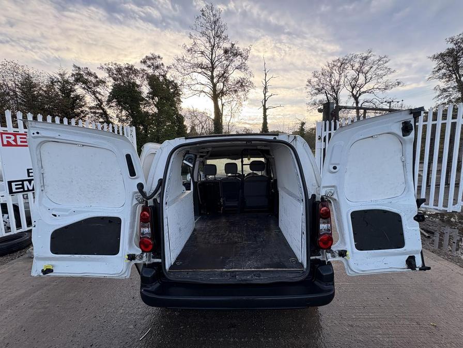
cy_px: 174
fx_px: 187
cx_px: 232
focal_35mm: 14
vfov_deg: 85.7
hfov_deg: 102.1
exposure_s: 1/228
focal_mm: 2.22
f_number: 2.2
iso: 40
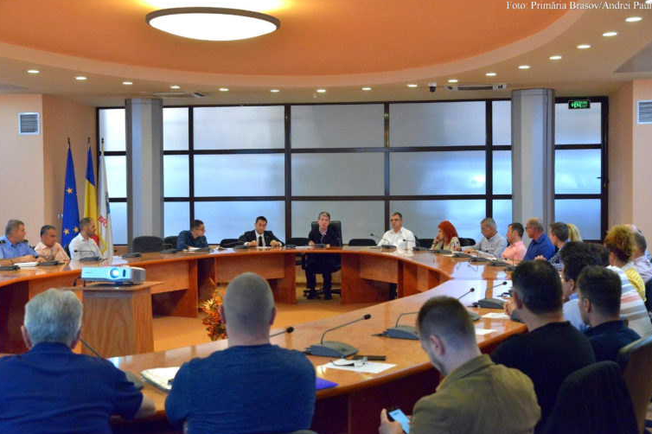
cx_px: 326
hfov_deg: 37.5
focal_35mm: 53
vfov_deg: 25.5
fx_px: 959
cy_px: 216
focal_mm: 52
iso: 4000
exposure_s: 1/125
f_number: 5.6
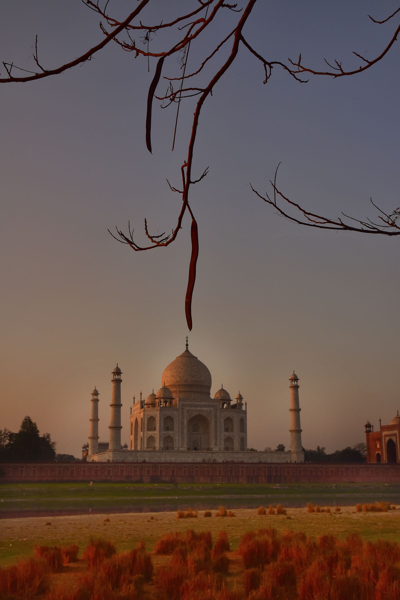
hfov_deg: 34.2
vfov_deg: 49.6
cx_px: 200
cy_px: 300
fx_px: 650
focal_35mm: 39
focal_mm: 26
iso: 100
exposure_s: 1/160
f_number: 10
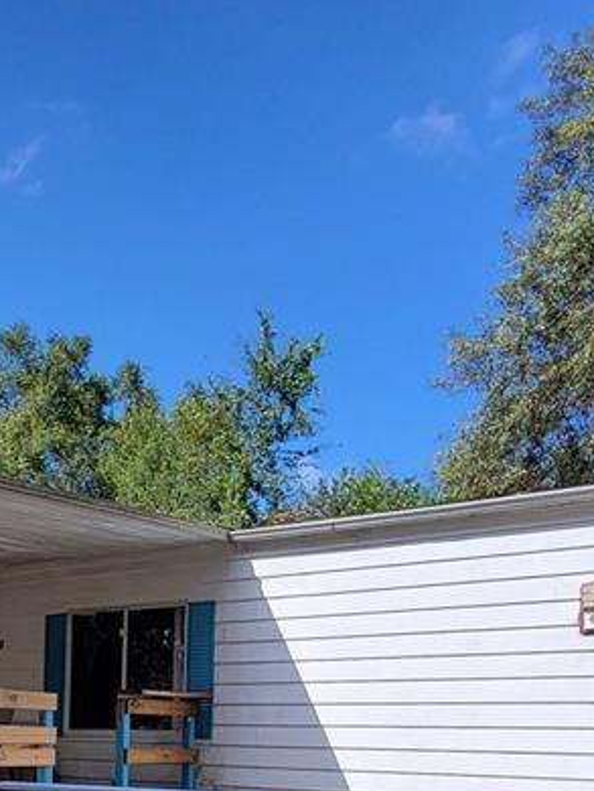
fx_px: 914
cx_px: 97
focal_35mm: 40
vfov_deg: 40.8
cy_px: 793
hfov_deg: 34.6
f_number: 2.2
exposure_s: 1/805
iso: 50
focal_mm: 2.2
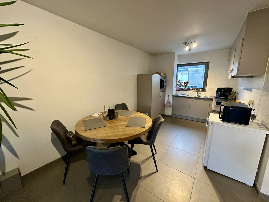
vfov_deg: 85.7
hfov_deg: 102.1
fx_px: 109
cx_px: 134
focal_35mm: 14
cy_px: 101
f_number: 2.2
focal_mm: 2.22
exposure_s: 1/50
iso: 320
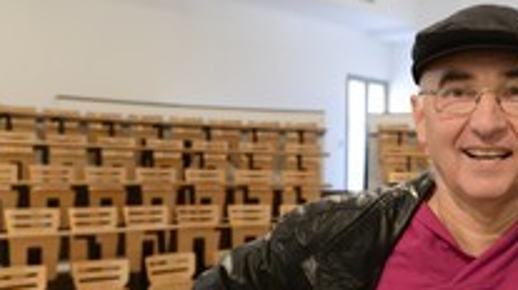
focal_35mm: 51
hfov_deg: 40.0
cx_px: 358
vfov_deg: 23.0
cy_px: 242
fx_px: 700
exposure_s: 1/30
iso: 1600
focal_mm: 24
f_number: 4
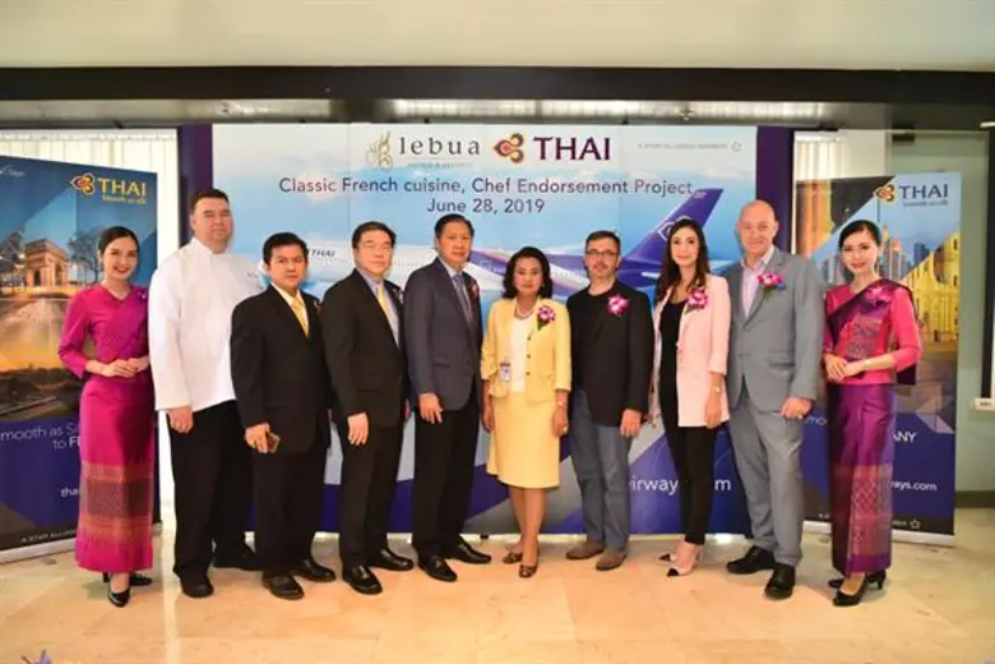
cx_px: 498
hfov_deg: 67.4
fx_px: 746
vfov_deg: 47.9
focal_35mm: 27
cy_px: 332
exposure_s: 1/60
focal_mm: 27
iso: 1000
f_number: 2.8
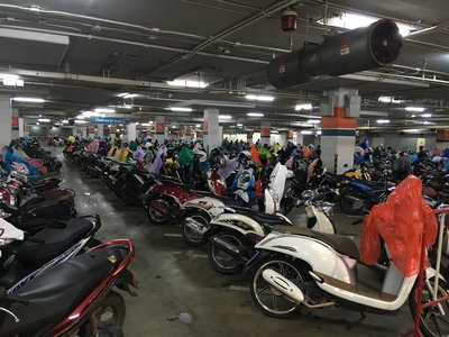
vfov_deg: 48.2
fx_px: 376
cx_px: 224
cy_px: 168
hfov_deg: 61.7
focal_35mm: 29
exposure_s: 1/20
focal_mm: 4.15
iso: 200
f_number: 2.2
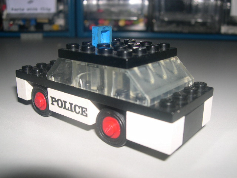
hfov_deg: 49.0
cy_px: 89
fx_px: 260
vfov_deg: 37.7
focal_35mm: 38
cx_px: 118
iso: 100
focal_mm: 8
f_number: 7.6
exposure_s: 1/60
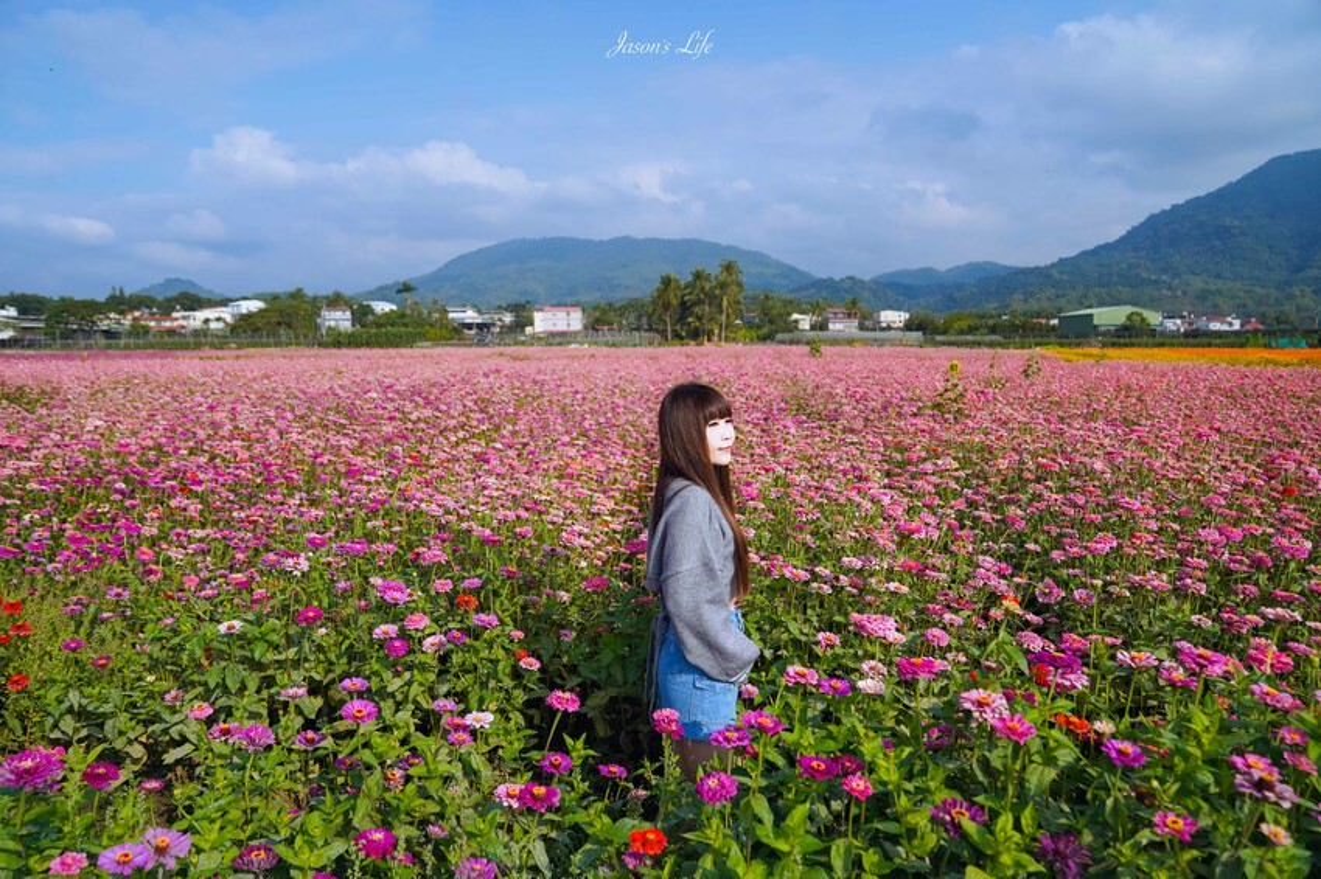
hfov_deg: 73.8
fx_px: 880
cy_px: 440
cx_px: 660
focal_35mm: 24
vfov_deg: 53.1
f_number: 2.8
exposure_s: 1/2500
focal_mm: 24
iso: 100
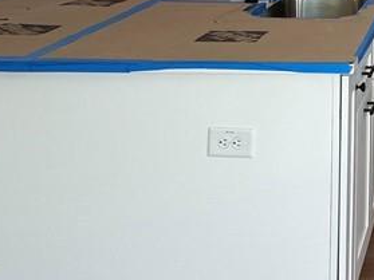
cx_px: 475
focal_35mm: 88
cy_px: -63
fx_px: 950
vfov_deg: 16.1
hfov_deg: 20.5
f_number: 1.78
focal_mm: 6.86
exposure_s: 1/120
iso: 64
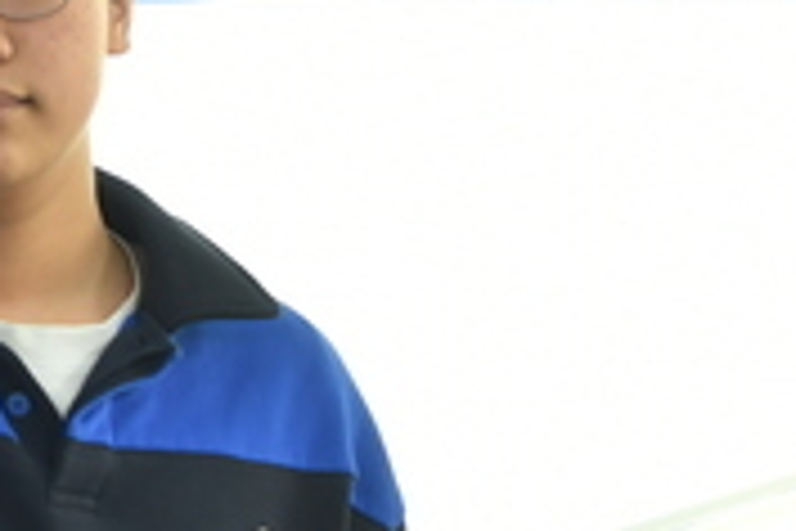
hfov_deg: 16.0
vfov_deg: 11.7
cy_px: 83
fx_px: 2587
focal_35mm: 117
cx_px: -414
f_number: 4.5
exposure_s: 1/250
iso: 640
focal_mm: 22
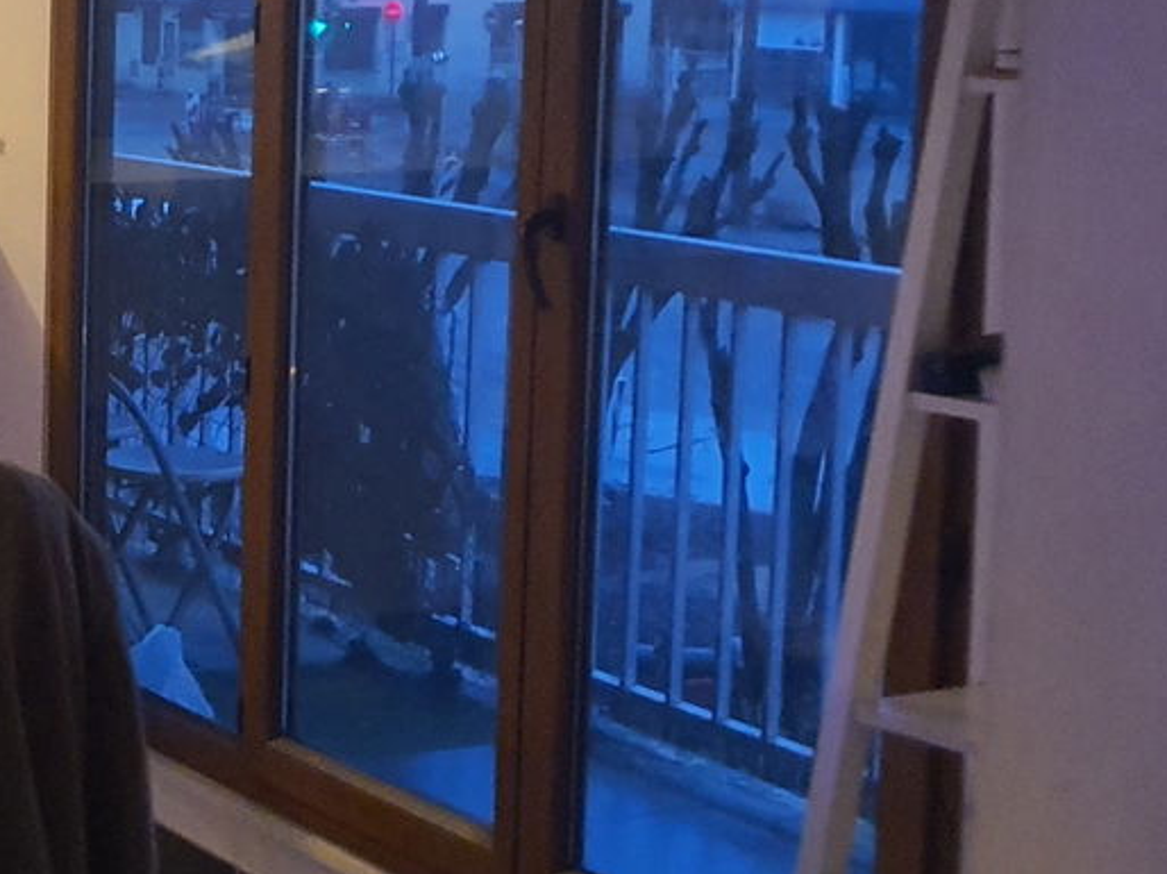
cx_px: -599
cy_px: 279
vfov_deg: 18.1
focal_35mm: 81
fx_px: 2729
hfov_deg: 20.5
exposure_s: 1/50
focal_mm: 4.3
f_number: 1.5
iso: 500
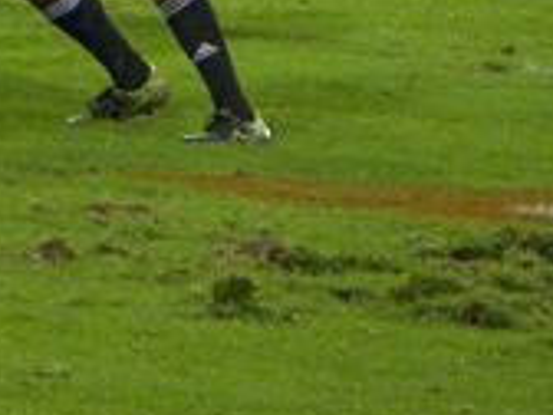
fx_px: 31296
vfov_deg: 0.8
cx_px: -198
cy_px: -194
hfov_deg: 1.0
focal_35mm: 1959
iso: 400
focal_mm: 97.8
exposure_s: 1/115
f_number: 5
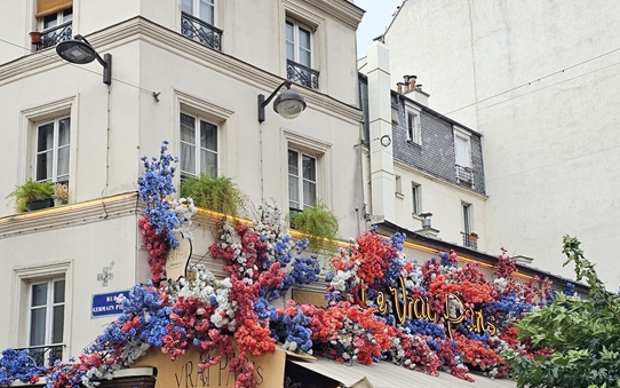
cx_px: 247
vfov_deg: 28.3
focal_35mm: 45
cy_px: 279
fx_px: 761
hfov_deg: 44.1
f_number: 1.7
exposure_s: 1/180
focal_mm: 6.3
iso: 20
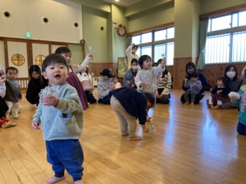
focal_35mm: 28
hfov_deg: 63.5
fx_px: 199
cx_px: 123
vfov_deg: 49.7
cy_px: 92
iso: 64
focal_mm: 3.99
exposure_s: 1/50
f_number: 1.8
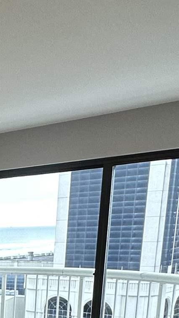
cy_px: 343
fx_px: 523
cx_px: -196
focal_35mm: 62
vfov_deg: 30.5
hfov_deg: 15.1
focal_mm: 2.22
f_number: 2.2
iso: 125
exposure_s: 1/120
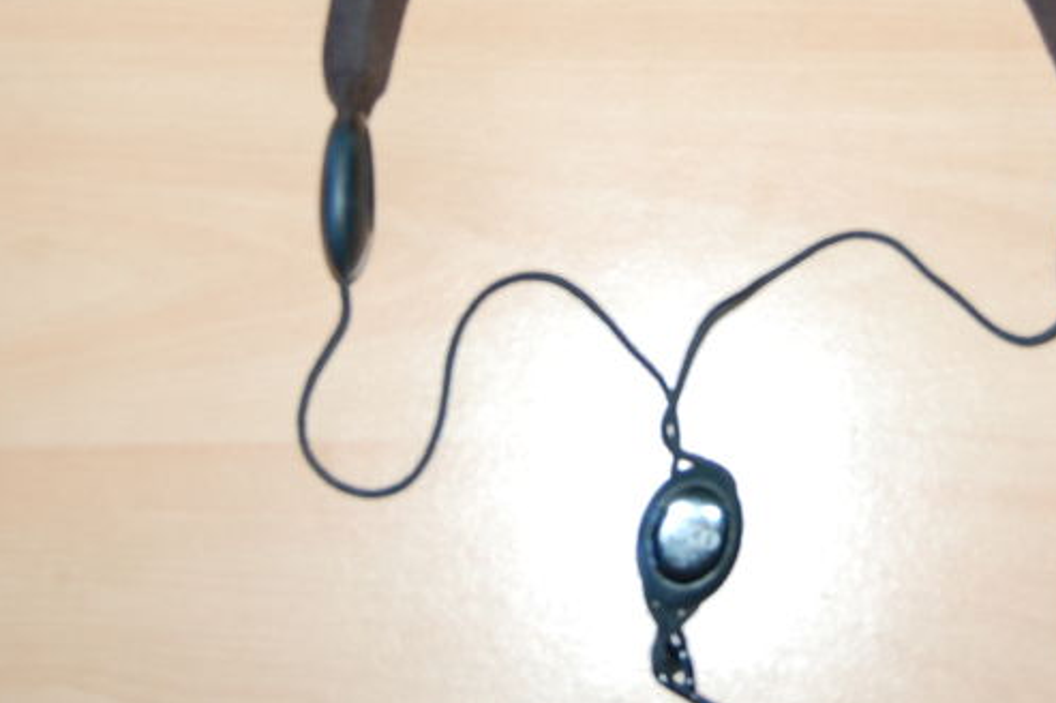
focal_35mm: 73
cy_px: 155
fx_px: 2140
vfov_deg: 18.5
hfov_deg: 27.7
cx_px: 640
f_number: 4
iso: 400
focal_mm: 24
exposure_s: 1/60
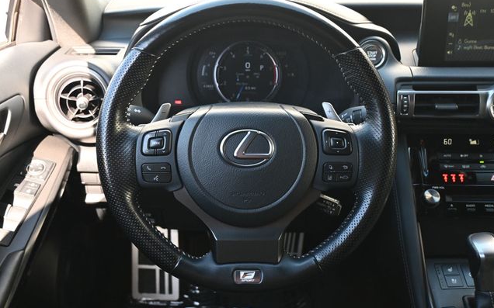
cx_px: 248
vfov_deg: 31.4
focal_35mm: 41
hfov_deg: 48.5
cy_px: 144
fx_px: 549
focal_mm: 26.5
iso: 800
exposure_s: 1/125
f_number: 4.5
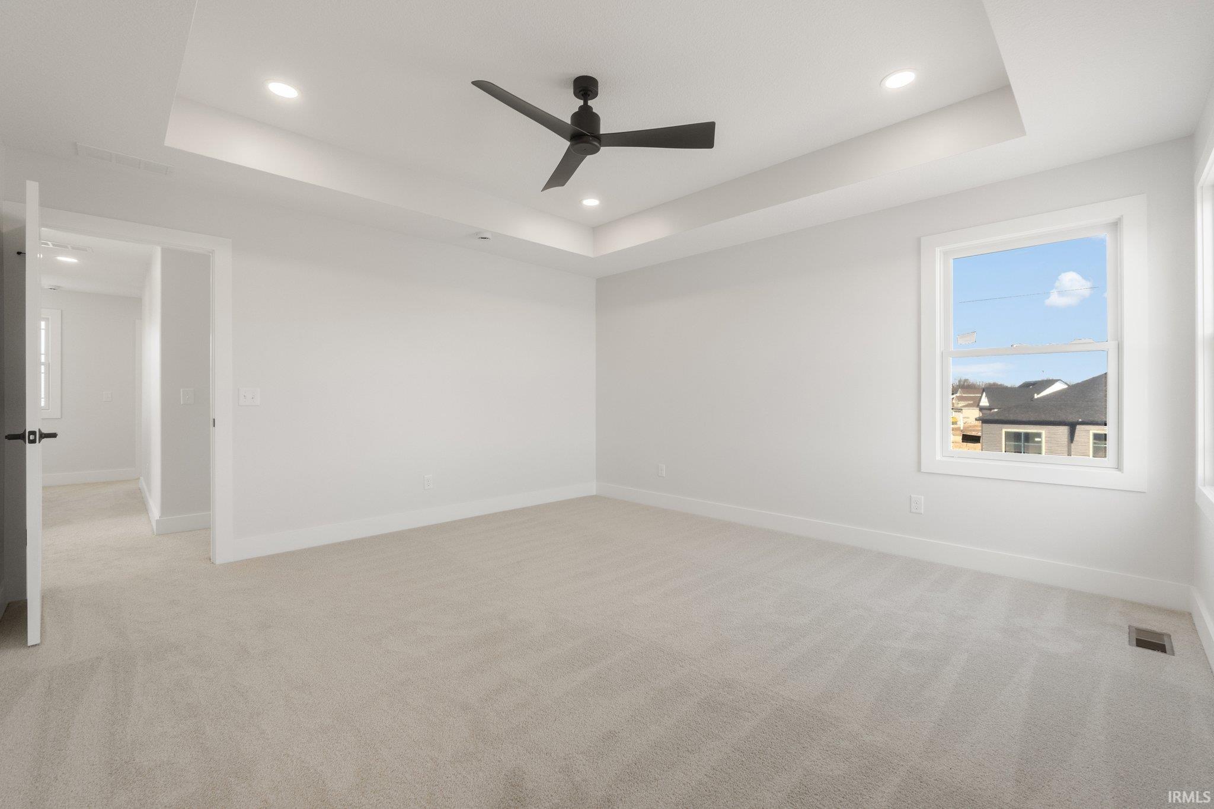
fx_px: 506
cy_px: 404
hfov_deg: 100.4
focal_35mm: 15
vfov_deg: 77.3
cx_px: 607
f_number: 5
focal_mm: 10
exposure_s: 1/250
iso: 800
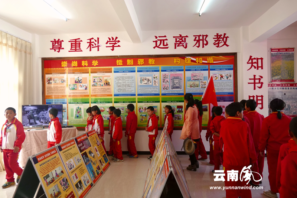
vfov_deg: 51.3
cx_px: 148
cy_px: 99
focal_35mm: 25
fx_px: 206
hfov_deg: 71.5
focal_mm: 9.12
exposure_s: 1/60
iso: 250
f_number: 2.8
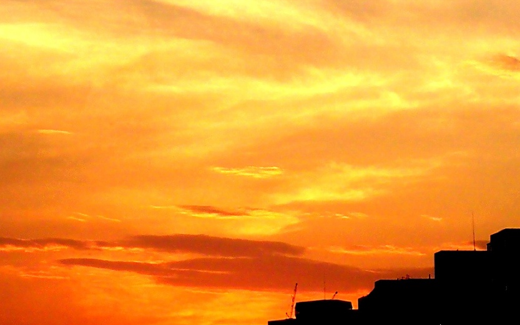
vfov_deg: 7.5
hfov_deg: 12.0
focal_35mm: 174
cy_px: 220
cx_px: 325
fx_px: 2466
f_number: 2.2
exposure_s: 1/385
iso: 50
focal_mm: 3.95
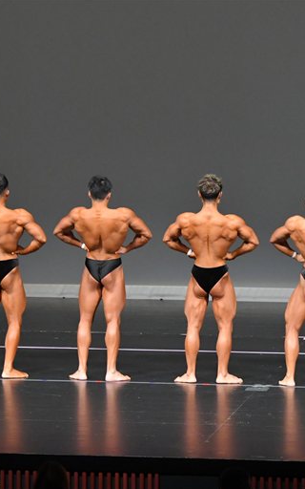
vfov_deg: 8.1
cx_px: 203
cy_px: 244
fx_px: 3445
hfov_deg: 5.1
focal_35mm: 259
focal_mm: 112
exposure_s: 1/400
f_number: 5.6
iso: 5000
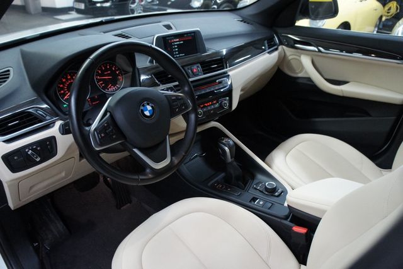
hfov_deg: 67.4
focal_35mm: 27
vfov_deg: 47.9
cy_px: 134
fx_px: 302
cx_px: 202
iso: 1600
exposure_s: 1/60
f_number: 3.5
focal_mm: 18
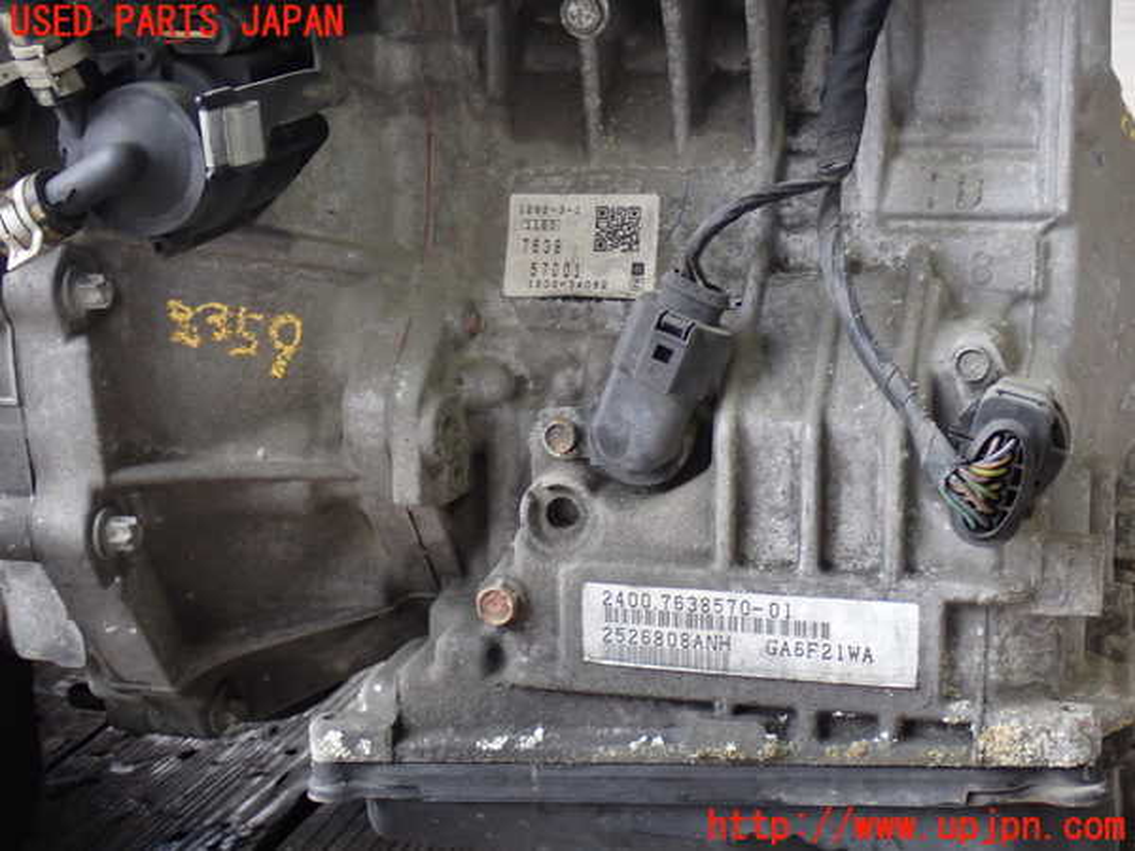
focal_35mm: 58
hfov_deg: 33.2
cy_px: 426
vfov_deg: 25.2
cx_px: 568
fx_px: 1902
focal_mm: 10.35
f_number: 3.5
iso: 400
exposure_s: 1/60
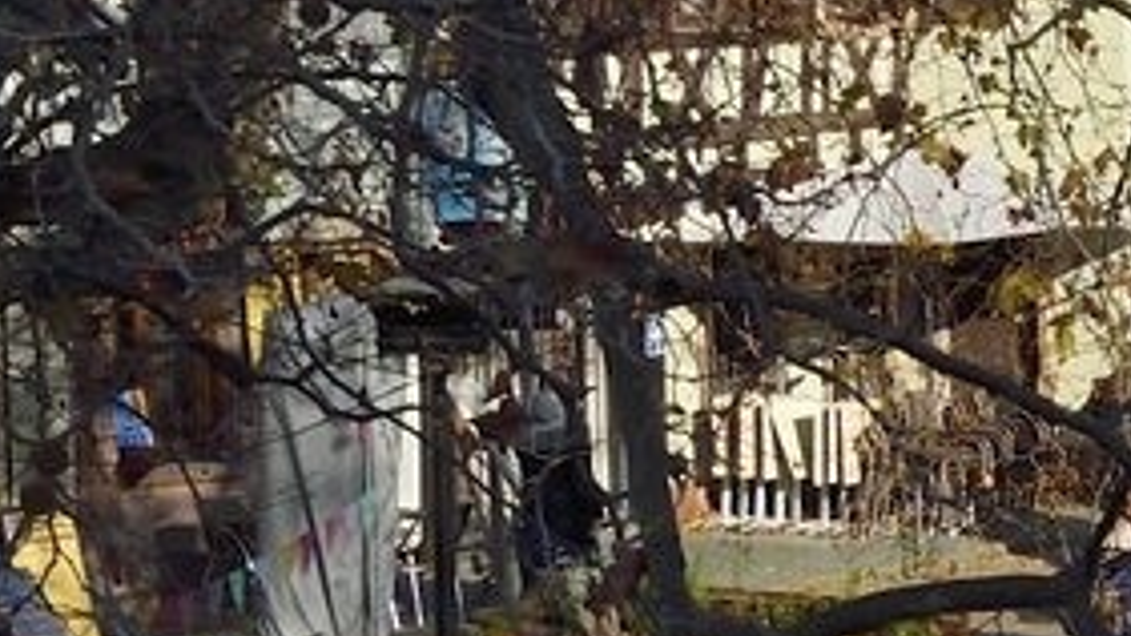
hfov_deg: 10.0
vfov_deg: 6.8
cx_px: 3015
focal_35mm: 179
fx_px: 5368
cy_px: 328
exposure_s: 1/500
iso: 200
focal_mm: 30
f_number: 9
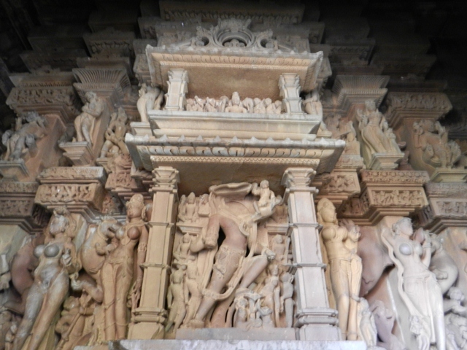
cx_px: 234
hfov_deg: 69.4
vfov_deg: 54.9
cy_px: 175
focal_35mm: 25
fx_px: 337
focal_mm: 4.5
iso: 400
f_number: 3.5
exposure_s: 1/2
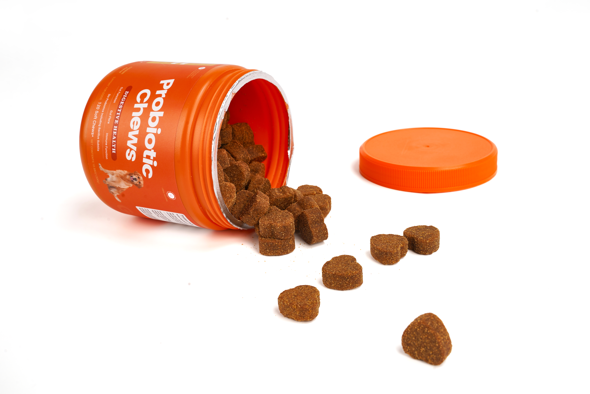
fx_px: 623
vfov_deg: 35.1
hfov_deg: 50.7
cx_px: 295
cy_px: 197
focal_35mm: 38
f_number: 16
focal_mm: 38
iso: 100
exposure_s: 1/80
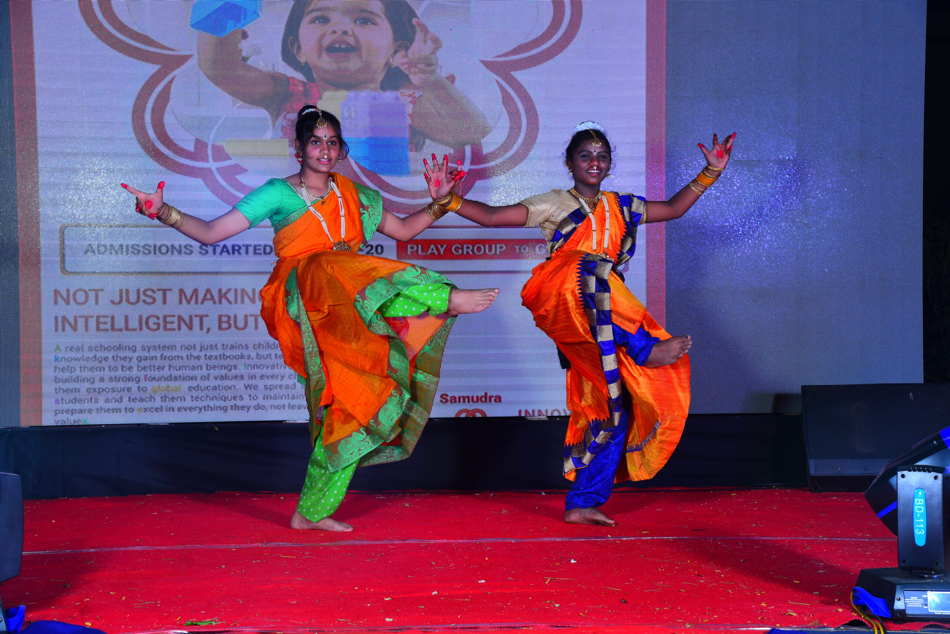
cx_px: 475
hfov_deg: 27.0
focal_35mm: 75
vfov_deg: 18.2
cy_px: 317
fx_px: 1980
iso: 640
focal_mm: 75
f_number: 9
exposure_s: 1/125
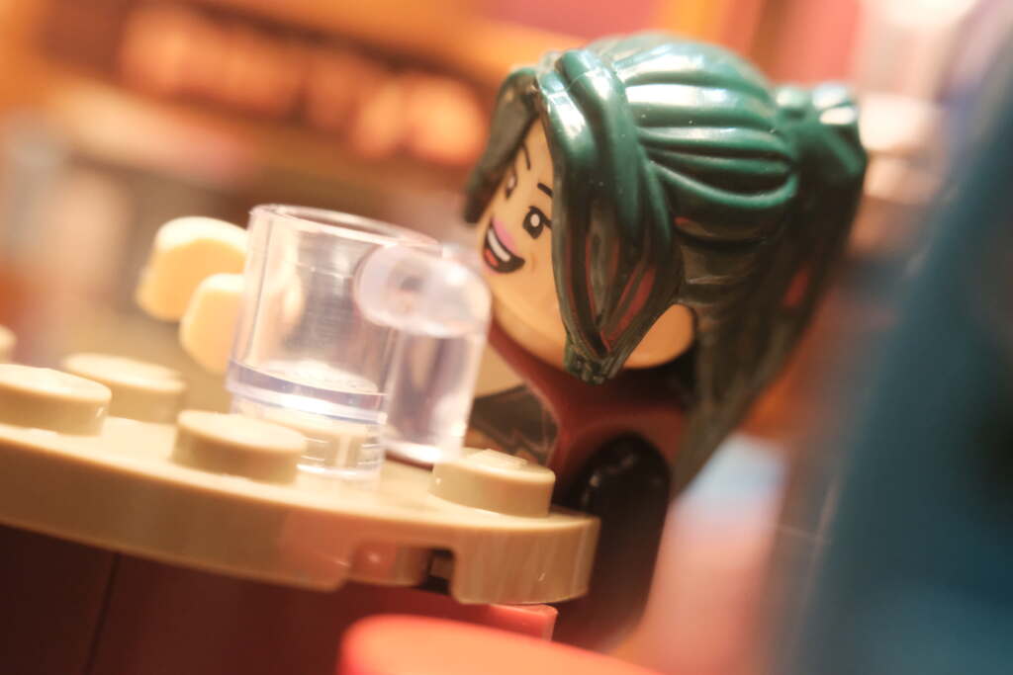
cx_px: 506
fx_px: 1491
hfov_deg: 37.5
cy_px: 338
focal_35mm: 53
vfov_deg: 25.5
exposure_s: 1/125
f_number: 5
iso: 8000
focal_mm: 35
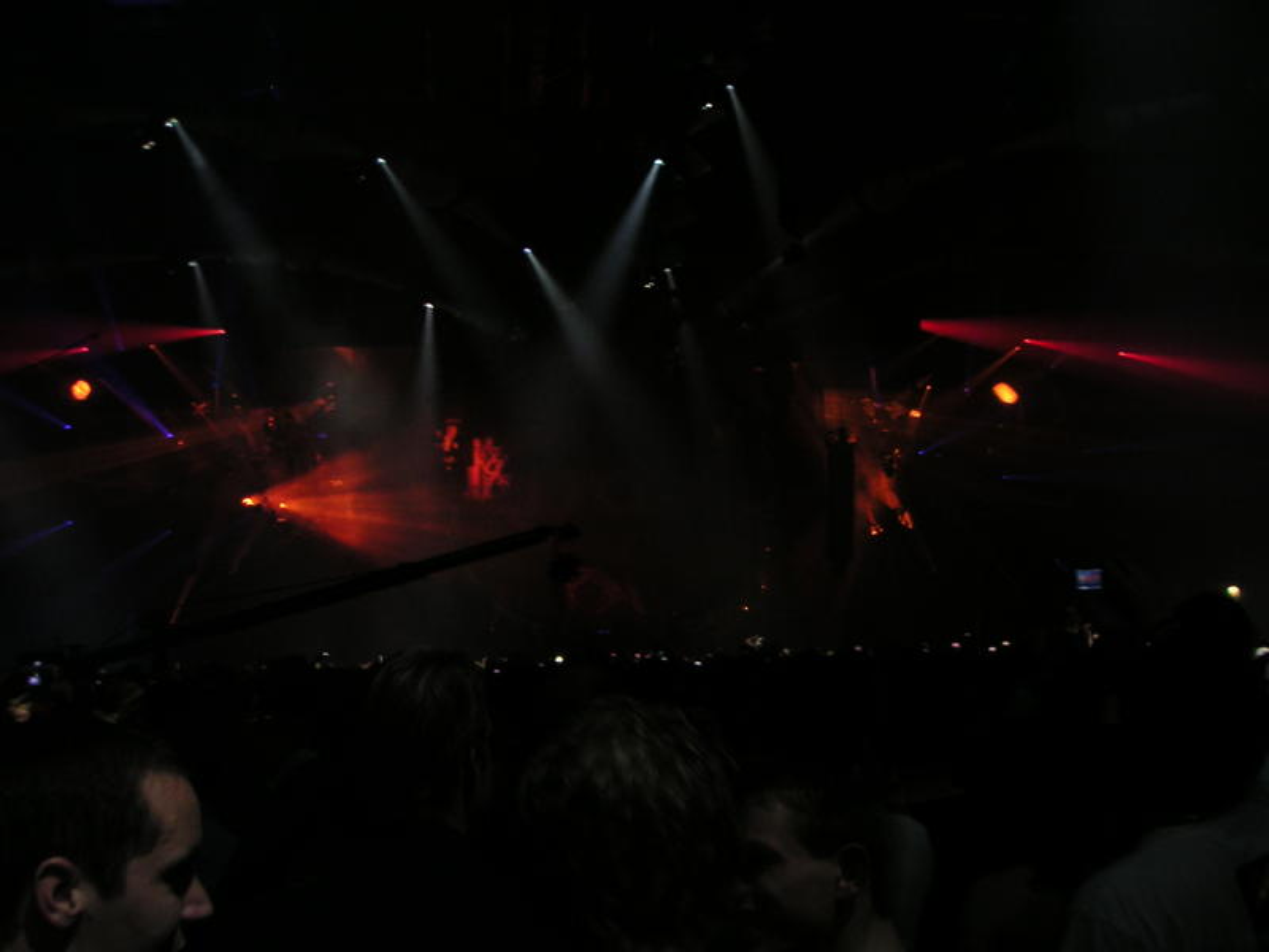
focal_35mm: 38
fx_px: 1393
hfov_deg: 49.0
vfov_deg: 37.7
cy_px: 476
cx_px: 634
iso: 100
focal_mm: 6
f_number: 2.8
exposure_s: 1/15
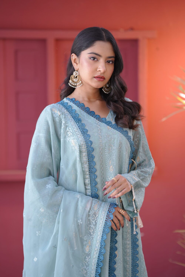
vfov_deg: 23.9
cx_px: 92
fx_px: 655
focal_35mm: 85
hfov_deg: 16.1
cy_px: 138
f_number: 2
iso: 100
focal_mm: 85
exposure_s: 1/320
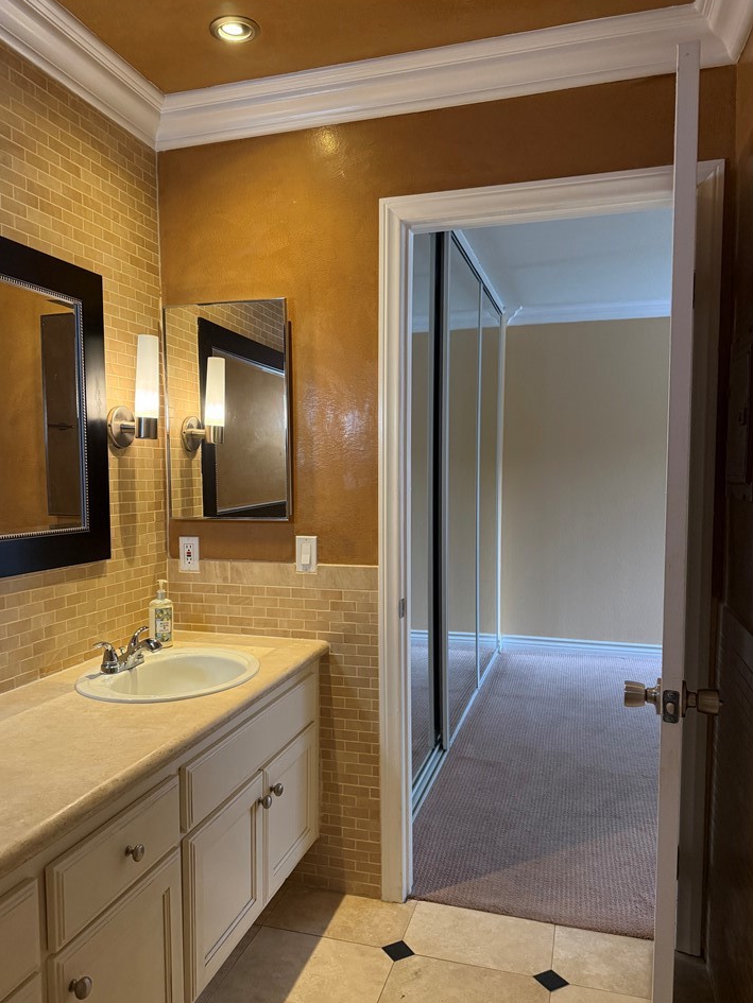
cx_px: 356
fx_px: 754
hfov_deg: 53.0
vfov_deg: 67.2
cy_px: 529
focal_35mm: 26
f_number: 1.78
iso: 400
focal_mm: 6.76
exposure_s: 1/120
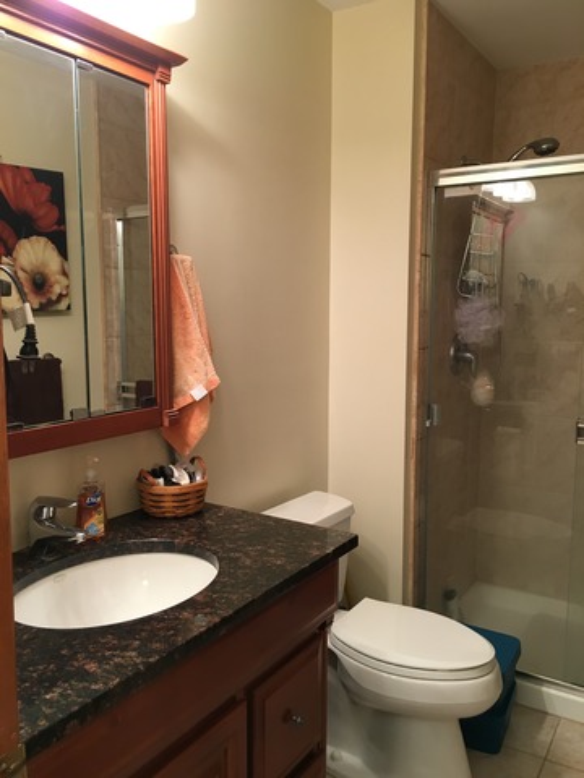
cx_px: 292
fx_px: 652
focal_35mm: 29
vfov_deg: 61.7
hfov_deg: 48.2
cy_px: 389
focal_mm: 4.15
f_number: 2.2
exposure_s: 1/30
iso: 64
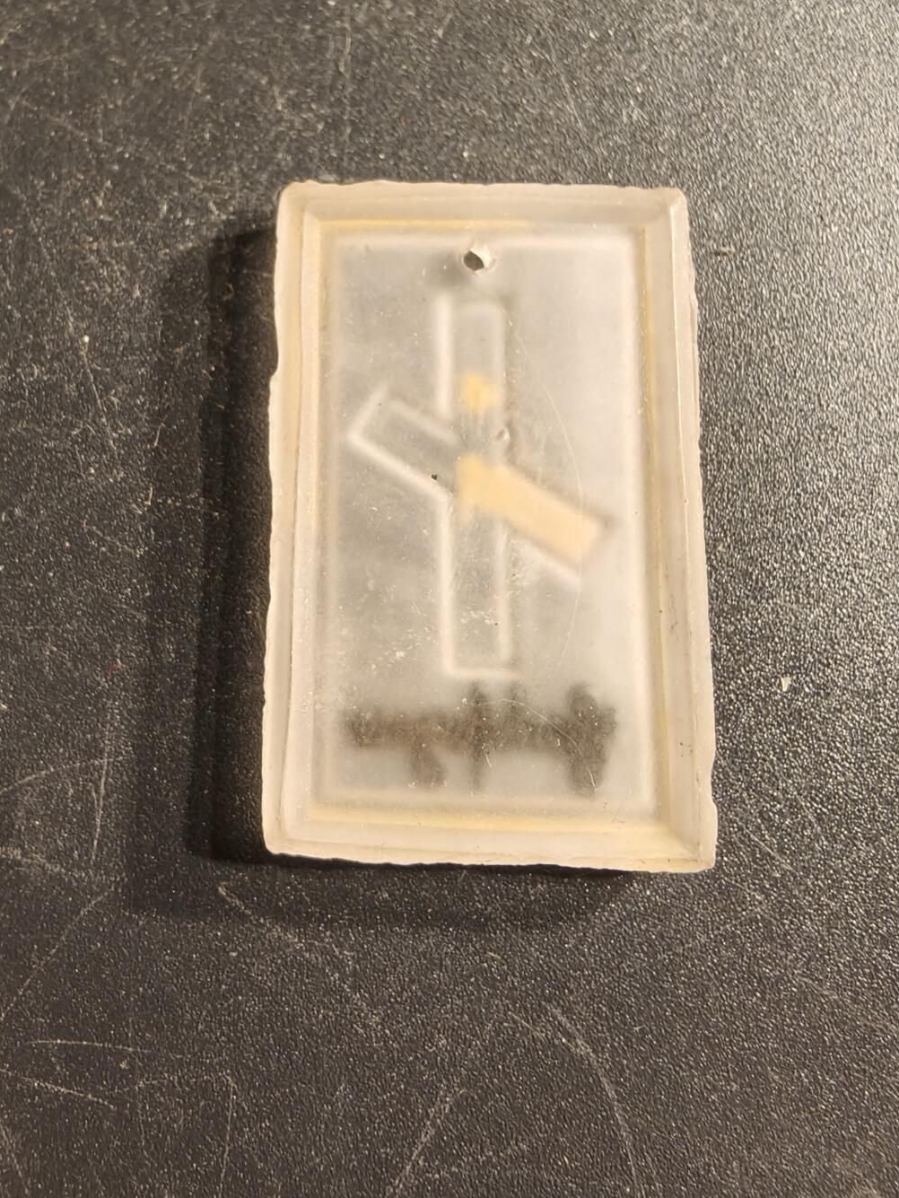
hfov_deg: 45.4
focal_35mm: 31
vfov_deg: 57.6
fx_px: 1073
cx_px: 506
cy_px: 747
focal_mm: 2.32
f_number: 2
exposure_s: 1/64.9
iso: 200
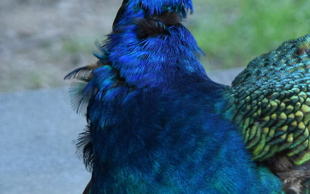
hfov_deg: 5.7
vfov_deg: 3.6
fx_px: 3101
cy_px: 83
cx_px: 326
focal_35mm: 367
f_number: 4.8
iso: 400
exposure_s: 1/100
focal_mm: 72
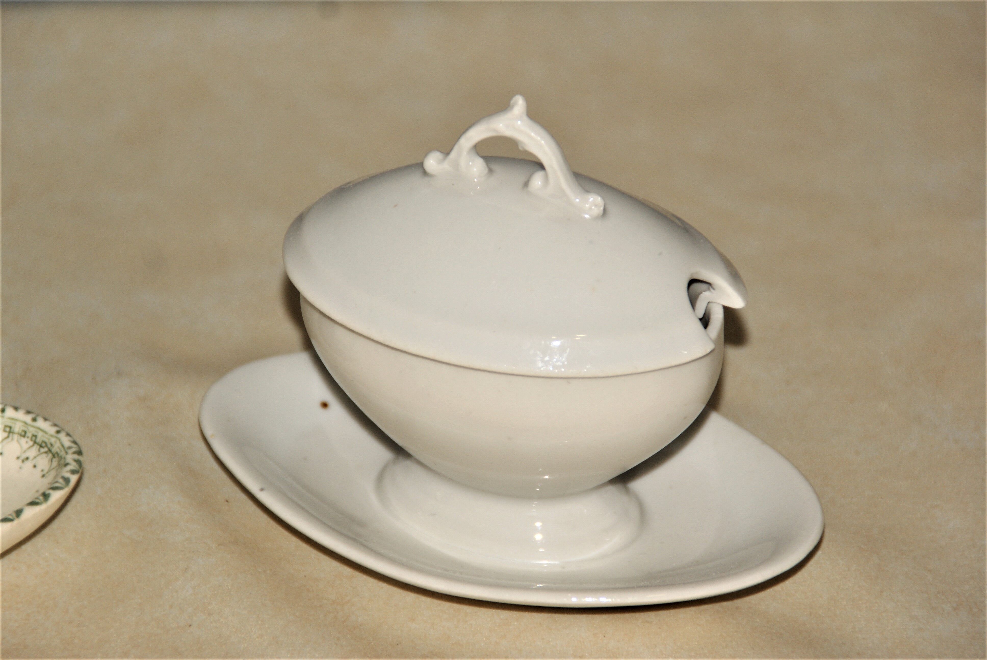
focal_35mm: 240
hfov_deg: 8.6
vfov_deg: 5.7
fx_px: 6588
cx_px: 494
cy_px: 330
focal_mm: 160
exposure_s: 1/125
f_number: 6.3
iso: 400
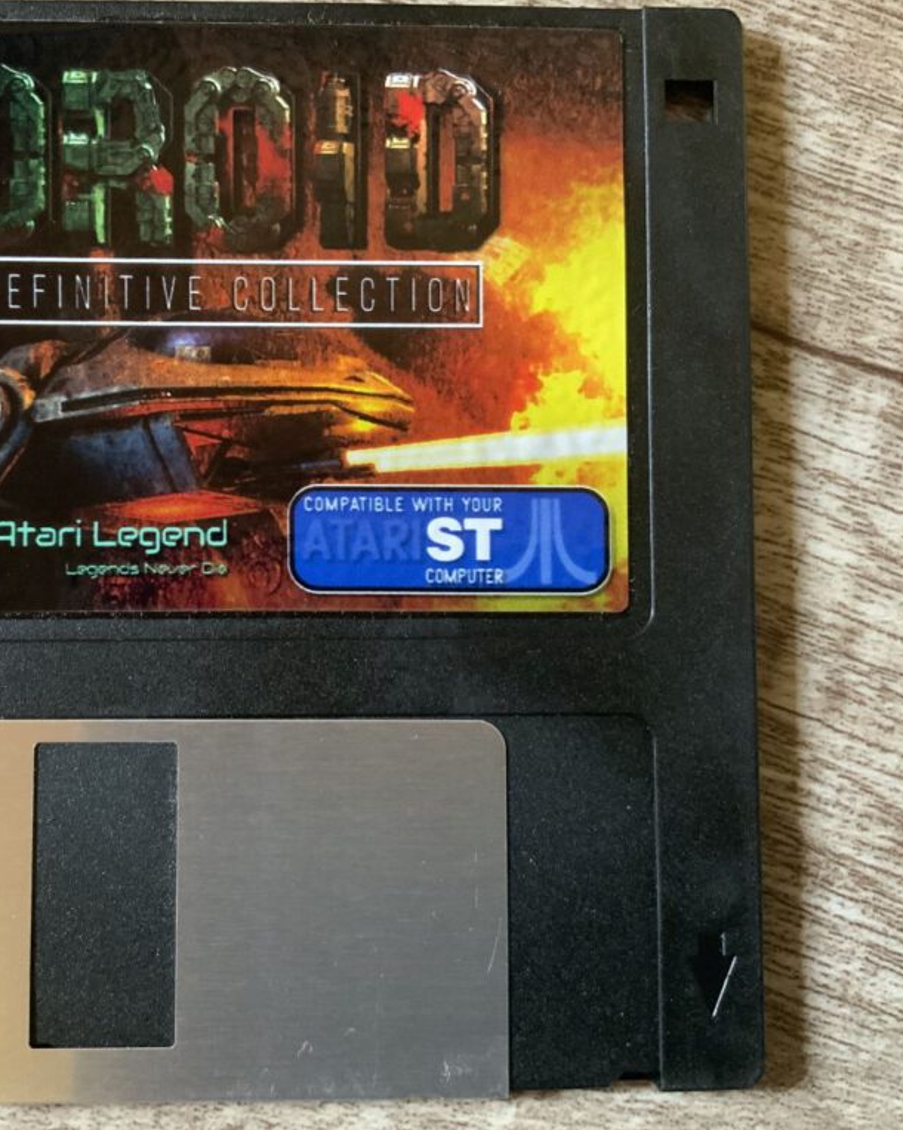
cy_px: 564
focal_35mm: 38
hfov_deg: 38.6
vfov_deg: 47.9
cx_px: 280
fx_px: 1270
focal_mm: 3
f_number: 1.8
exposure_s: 1/40
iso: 320
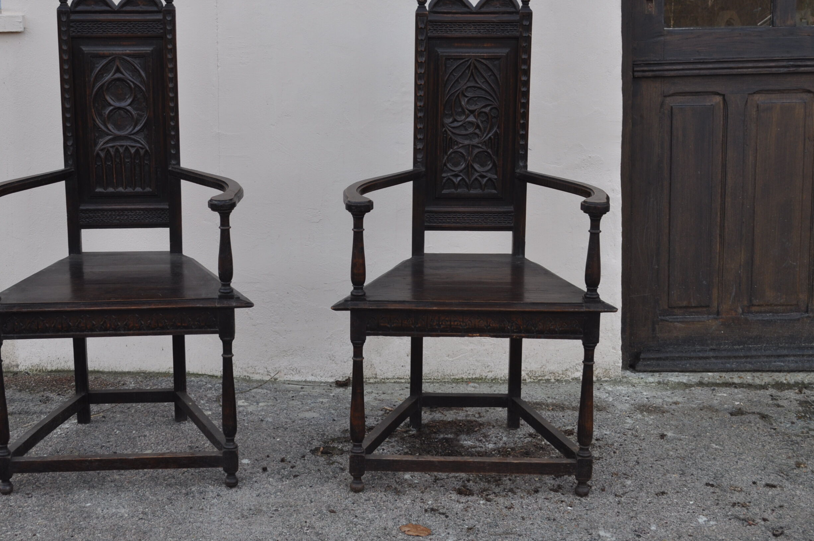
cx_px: 342
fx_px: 1242
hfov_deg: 36.2
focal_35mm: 55
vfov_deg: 24.5
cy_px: 214
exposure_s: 1/160
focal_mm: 28
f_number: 6.3
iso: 200
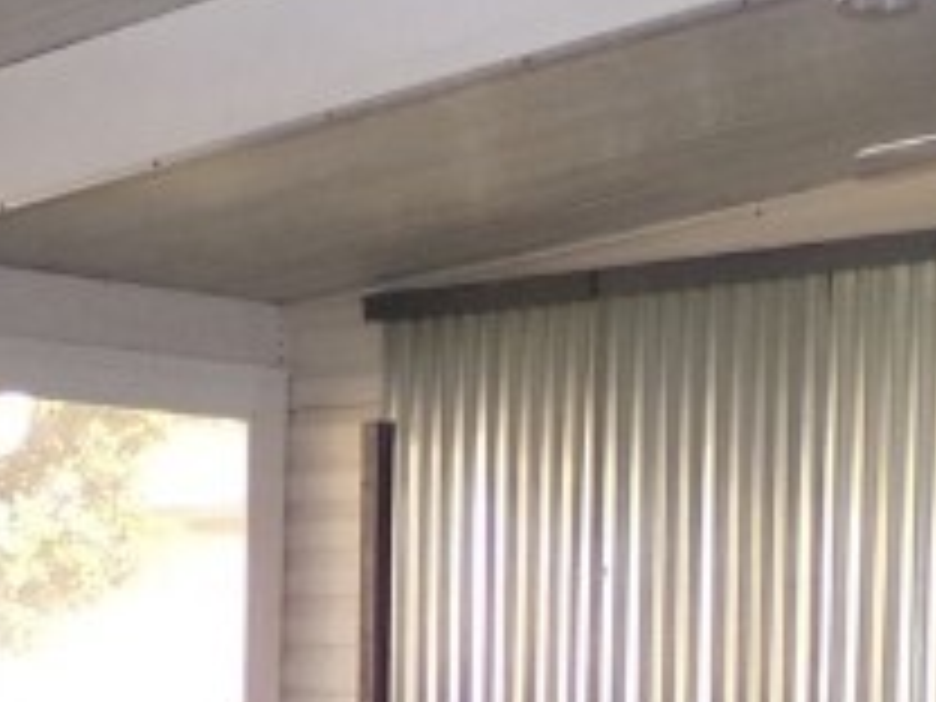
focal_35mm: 118
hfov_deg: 16.7
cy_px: 878
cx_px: 500
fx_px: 3191
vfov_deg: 12.2
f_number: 3.7
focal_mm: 4.3
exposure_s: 1/34
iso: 200
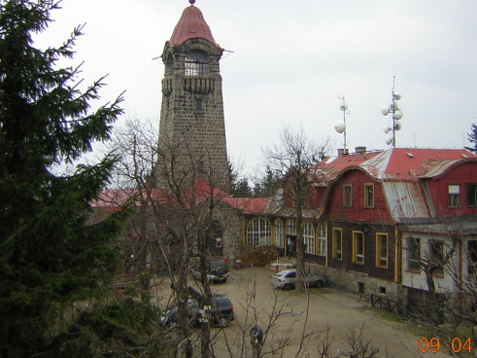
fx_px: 606
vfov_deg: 32.9
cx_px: 275
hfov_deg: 42.8
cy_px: 172
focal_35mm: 44
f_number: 2.6
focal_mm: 4.7
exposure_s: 1/453
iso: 50
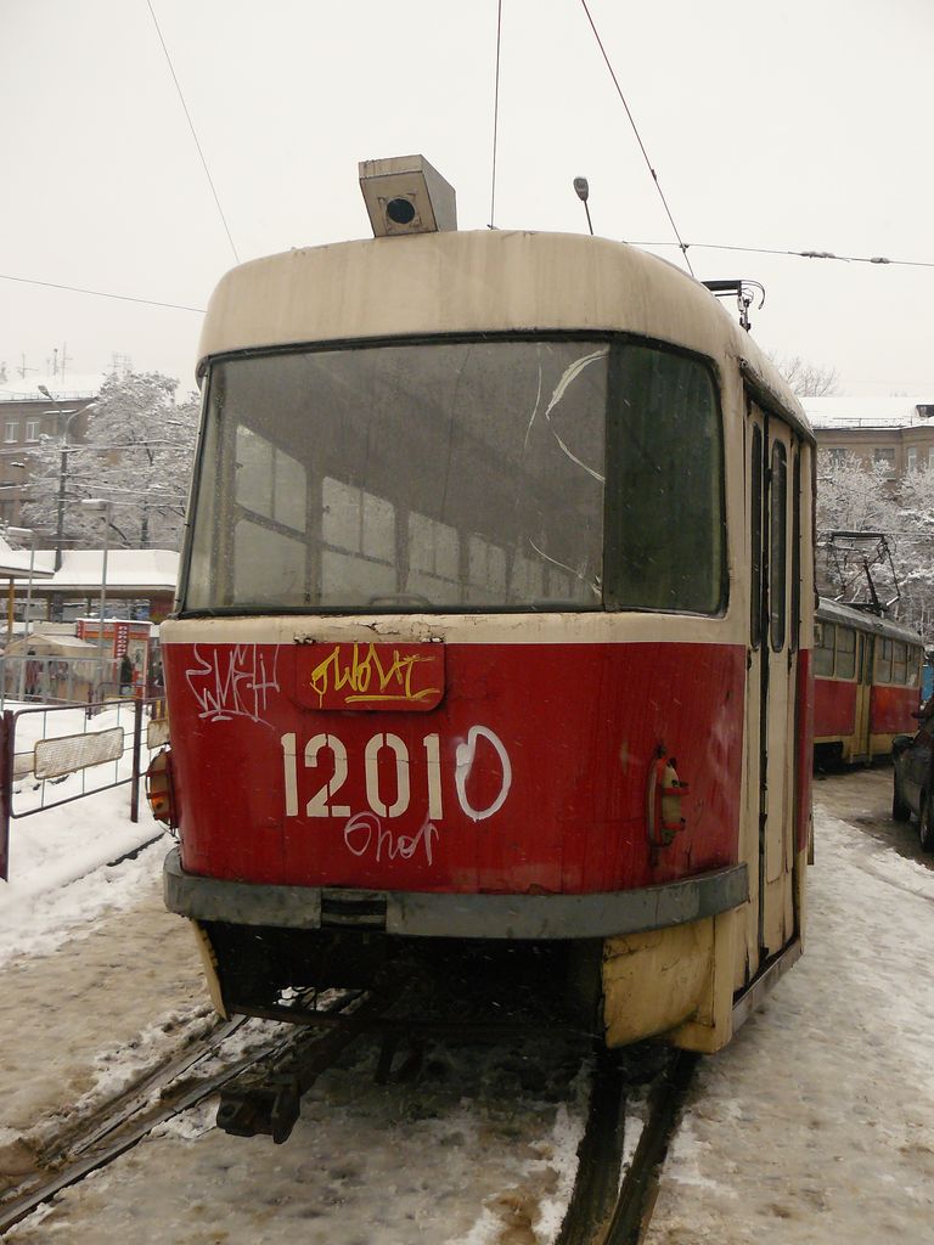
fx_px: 1295
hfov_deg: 39.7
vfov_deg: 51.4
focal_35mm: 36
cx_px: 467
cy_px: 622
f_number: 2.8
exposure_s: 1/500
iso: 200
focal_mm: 6
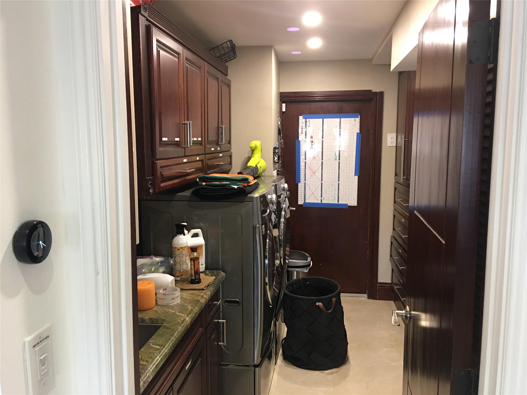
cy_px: 198
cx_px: 264
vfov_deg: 48.2
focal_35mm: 29
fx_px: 442
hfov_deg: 61.7
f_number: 2.2
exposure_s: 1/15
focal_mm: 4.15
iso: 80
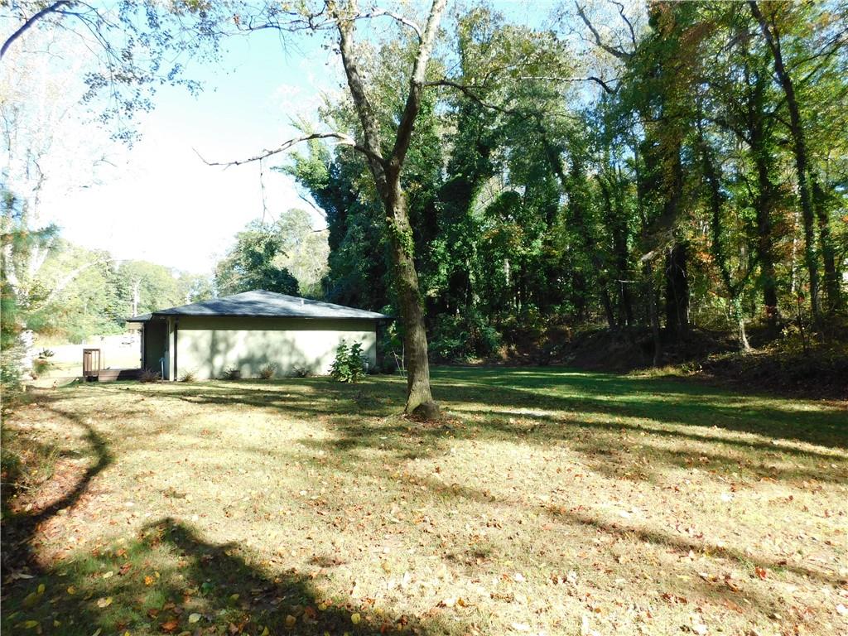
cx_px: 424
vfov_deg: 58.9
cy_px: 318
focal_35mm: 23
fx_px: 563
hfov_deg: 73.9
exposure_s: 1/200
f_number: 3
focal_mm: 4
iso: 125
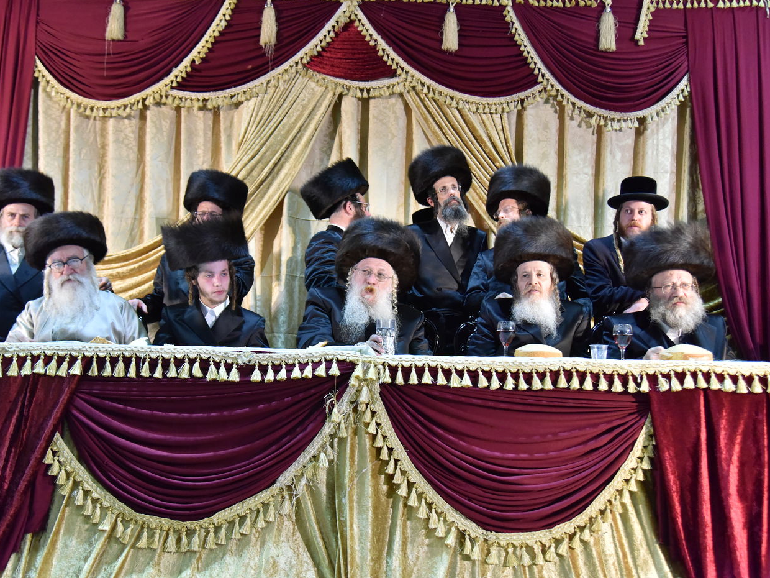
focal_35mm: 38
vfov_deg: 37.7
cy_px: 289
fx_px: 845
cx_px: 362
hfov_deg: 48.9
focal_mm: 35
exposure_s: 1/250
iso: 3200
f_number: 4
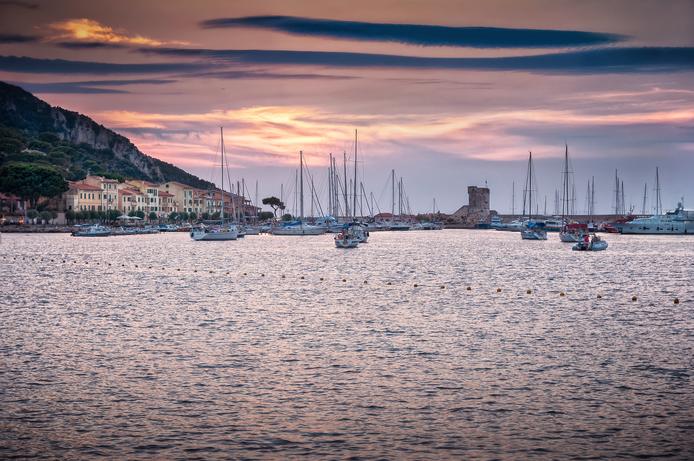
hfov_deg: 27.0
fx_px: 1444
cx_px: 347
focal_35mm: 75
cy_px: 230
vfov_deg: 18.1
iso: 200
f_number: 4.5
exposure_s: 1/200
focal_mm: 50
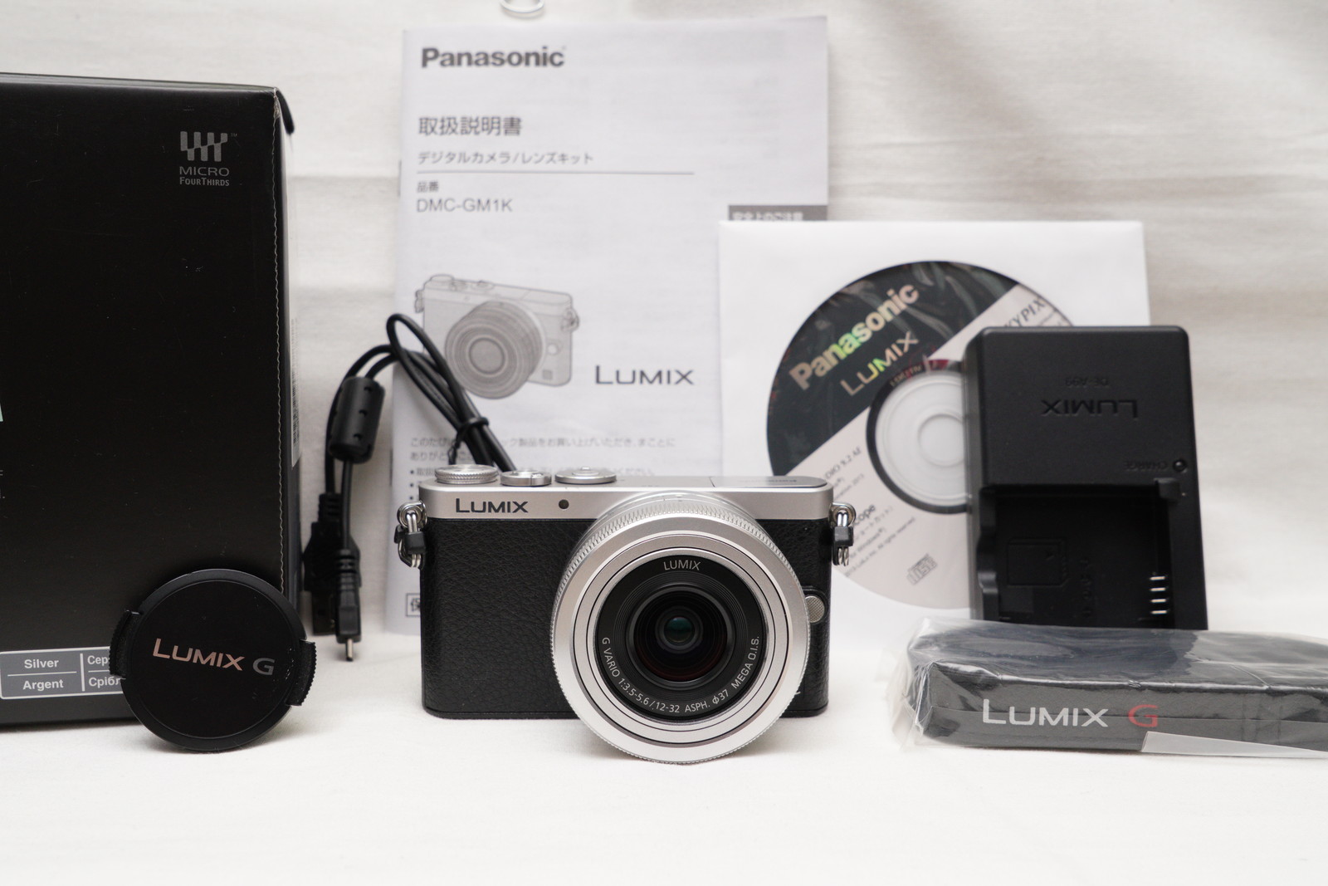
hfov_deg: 53.1
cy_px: 443
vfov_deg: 36.9
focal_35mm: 36
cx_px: 664
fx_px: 1328
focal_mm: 24
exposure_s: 1/60
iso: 800
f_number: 8
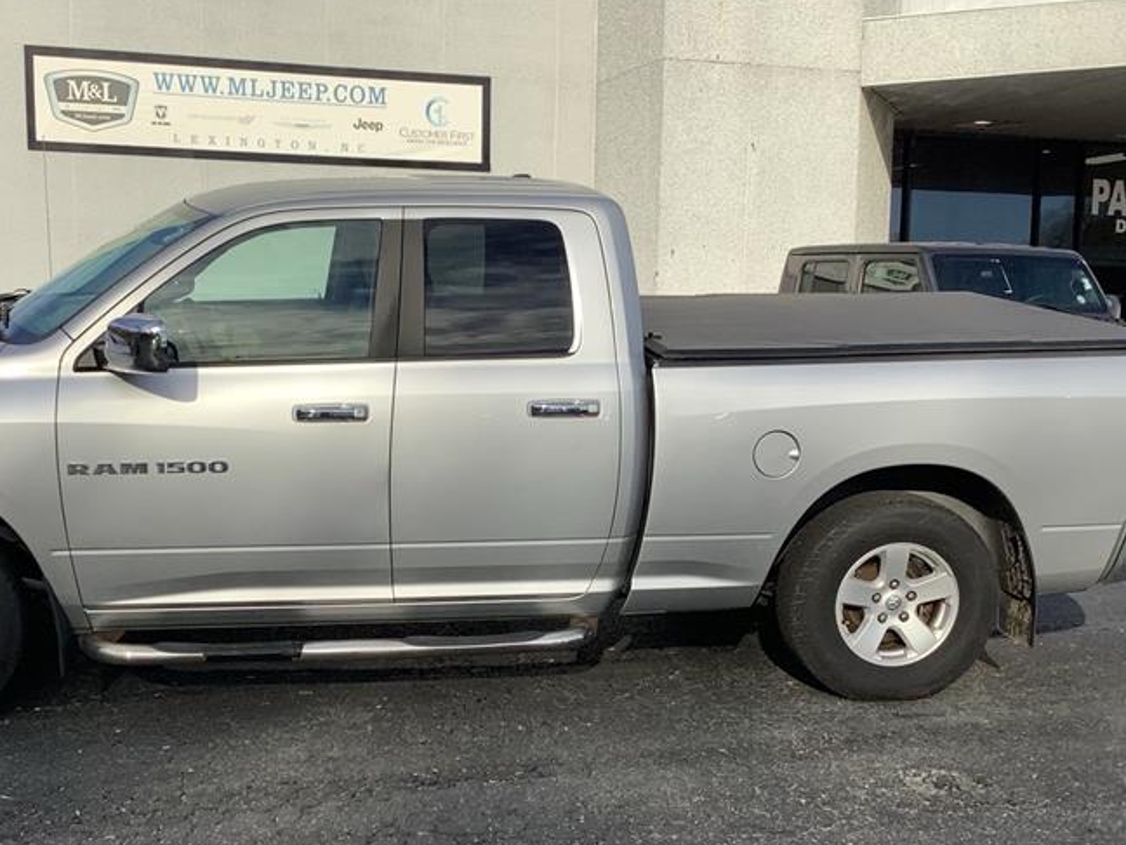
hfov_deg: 38.7
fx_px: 1594
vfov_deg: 29.5
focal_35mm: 49
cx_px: 431
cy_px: 537
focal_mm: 3.3
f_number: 2.4
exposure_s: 1/1314
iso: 25
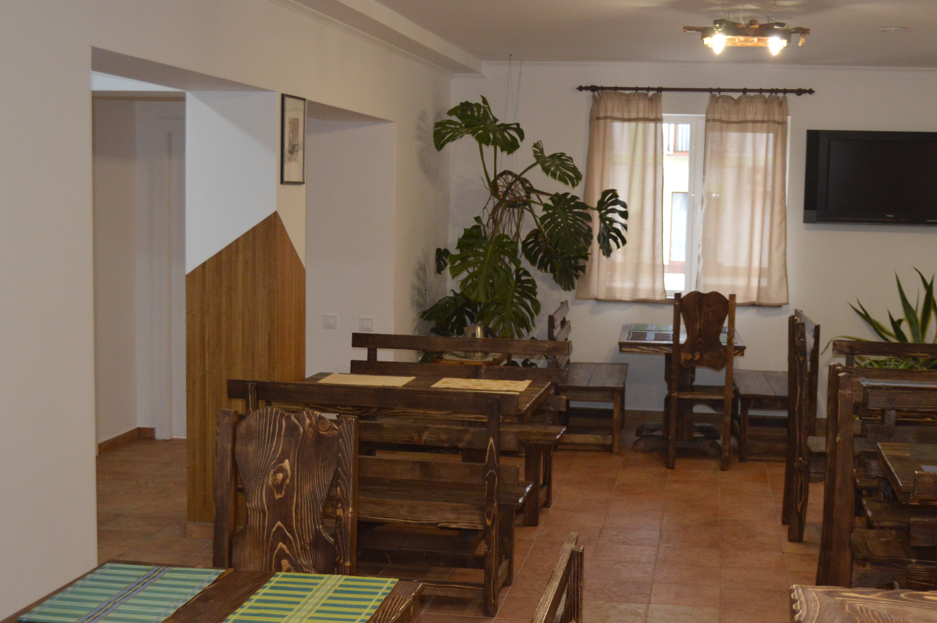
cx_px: 579
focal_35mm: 51
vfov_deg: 26.4
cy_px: 350
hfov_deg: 38.7
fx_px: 1326
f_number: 4.2
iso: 1000
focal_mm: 26
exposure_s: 1/60
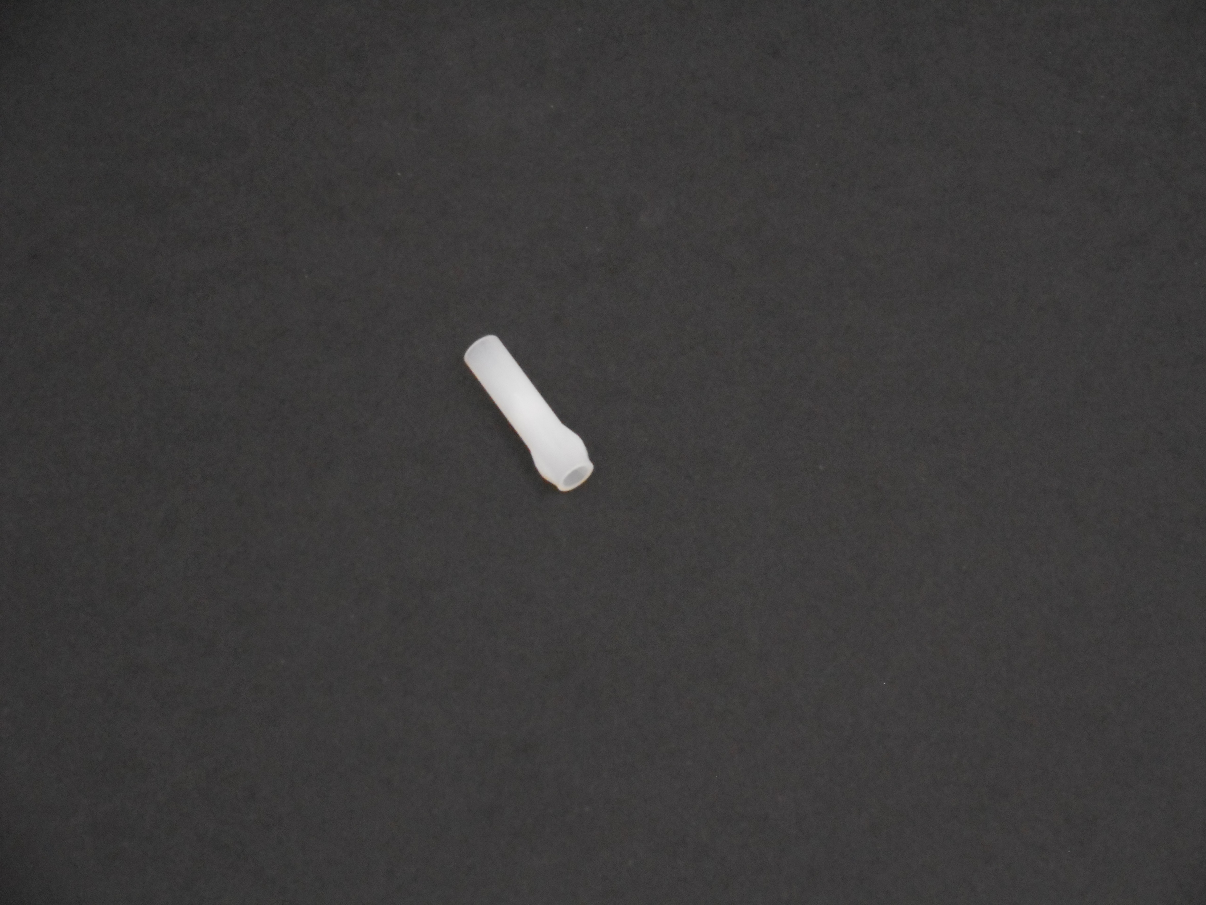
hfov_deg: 22.0
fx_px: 3101
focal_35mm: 89
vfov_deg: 16.6
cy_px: 452
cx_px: 603
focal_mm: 15.9
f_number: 5.6
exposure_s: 1/25
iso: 800
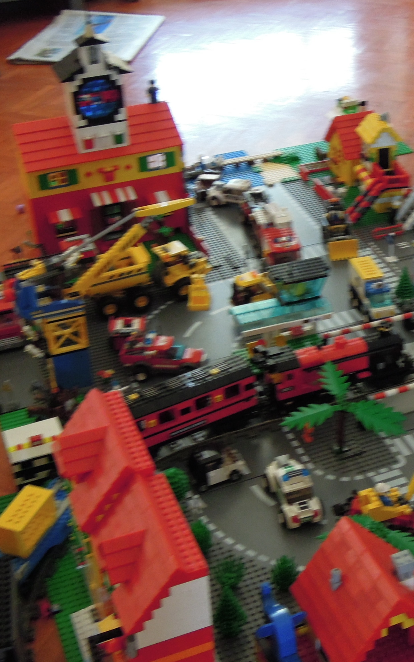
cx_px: 374
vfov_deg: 33.3
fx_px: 1101
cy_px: 258
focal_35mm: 61
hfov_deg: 20.8
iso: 400
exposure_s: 1/25
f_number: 3.2
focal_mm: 6.3
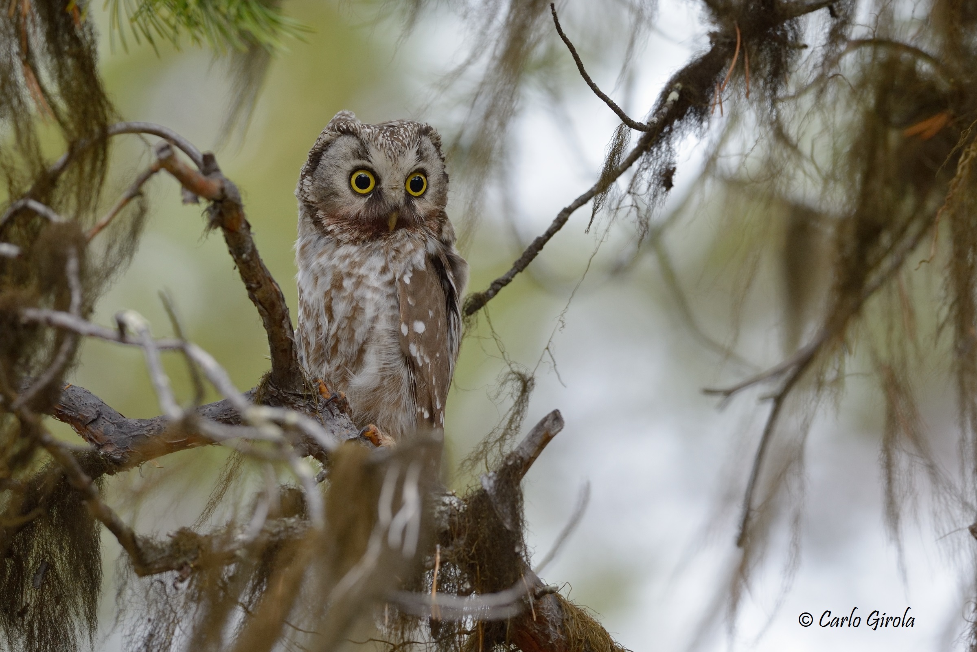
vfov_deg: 2.3
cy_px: 326
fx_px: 16282
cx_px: 488
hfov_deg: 3.4
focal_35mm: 600
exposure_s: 1/400
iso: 2200
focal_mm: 600
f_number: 5.6
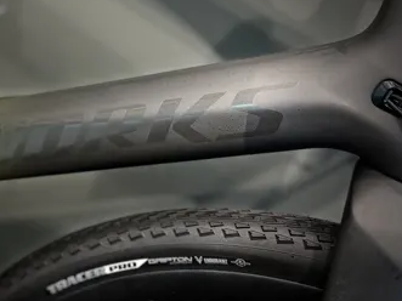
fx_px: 673
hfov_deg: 32.1
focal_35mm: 58
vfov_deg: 25.2
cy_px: 135
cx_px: 63
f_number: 1.78
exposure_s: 1/50
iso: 125
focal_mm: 6.76
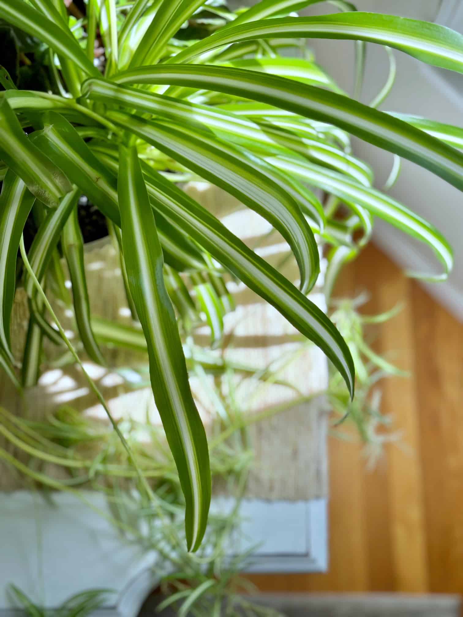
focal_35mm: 48
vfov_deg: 39.7
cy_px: 308
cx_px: 232
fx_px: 856
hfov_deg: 30.3
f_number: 1.8
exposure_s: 1/843
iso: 80
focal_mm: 6.9
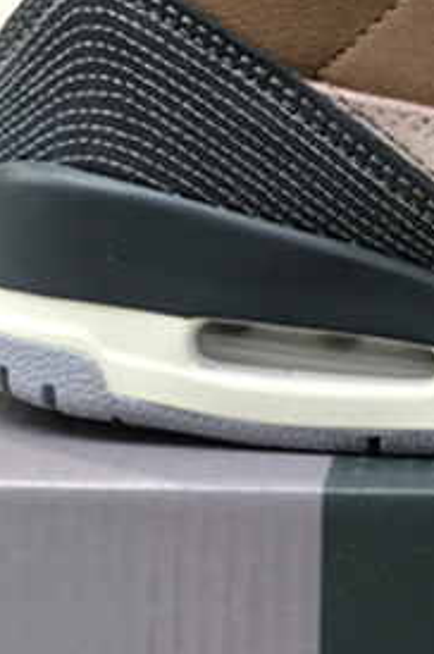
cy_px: -82
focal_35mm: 195
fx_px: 3535
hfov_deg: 6.9
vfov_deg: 10.4
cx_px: 723
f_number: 2.8
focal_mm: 6.6
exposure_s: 1/153
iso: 20
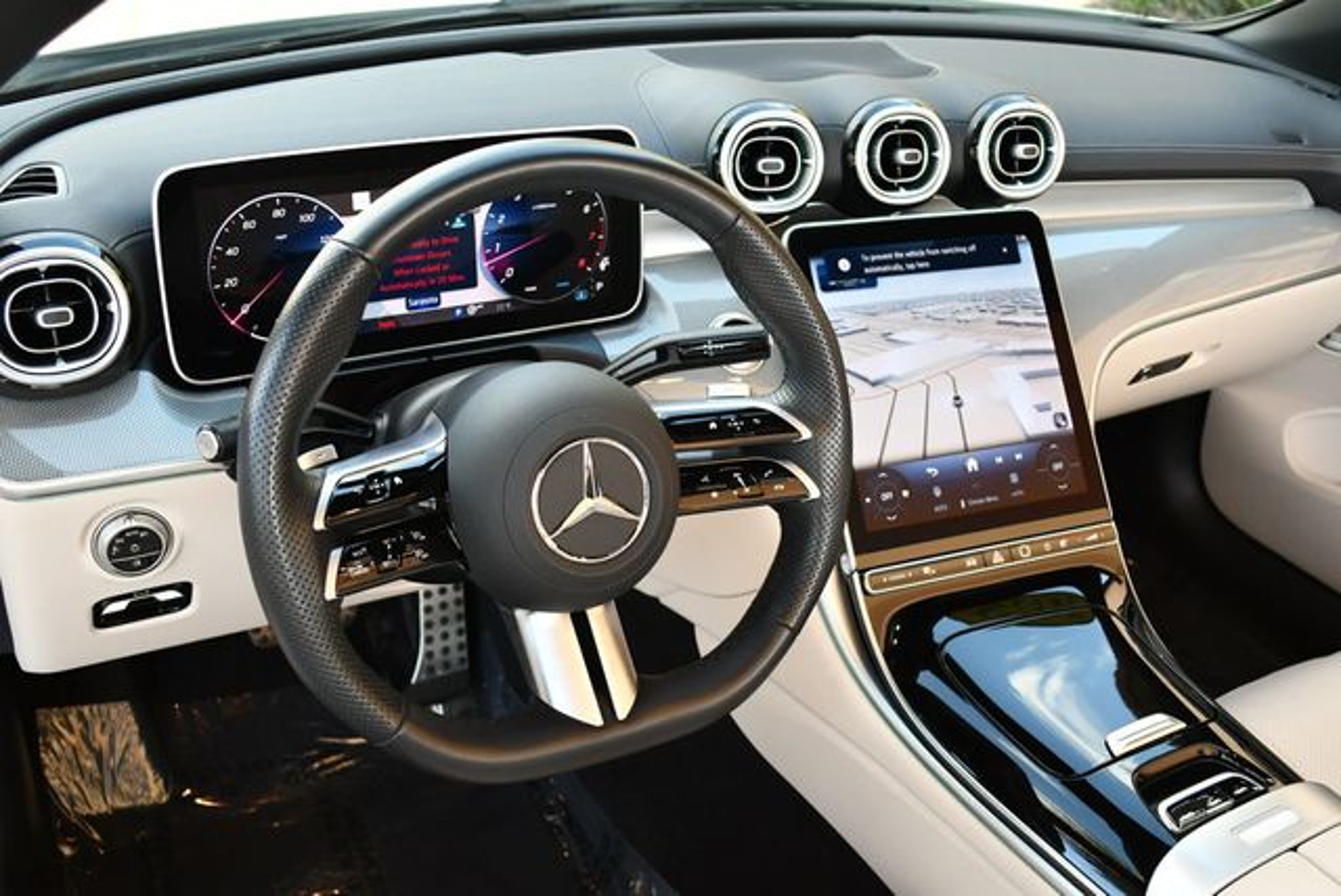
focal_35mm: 36
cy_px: 448
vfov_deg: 36.9
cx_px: 670
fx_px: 1342
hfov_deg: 53.1
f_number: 3.5
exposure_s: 1/250
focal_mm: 18
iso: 450
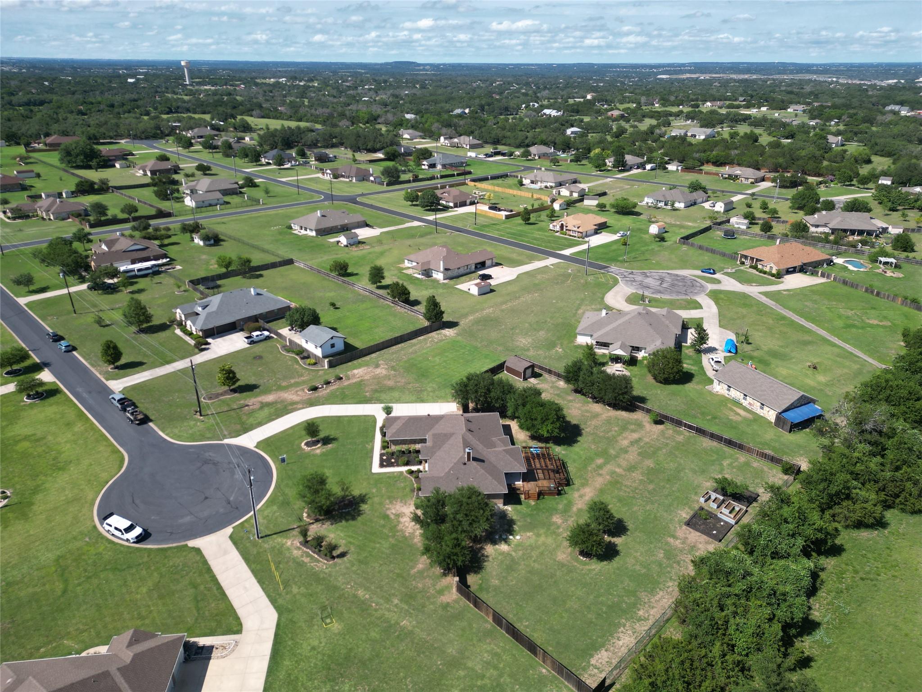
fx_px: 639
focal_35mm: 24
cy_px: 346
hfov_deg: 71.6
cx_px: 461
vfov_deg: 56.8
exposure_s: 1/2500
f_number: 1.7
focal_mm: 6.72
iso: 120
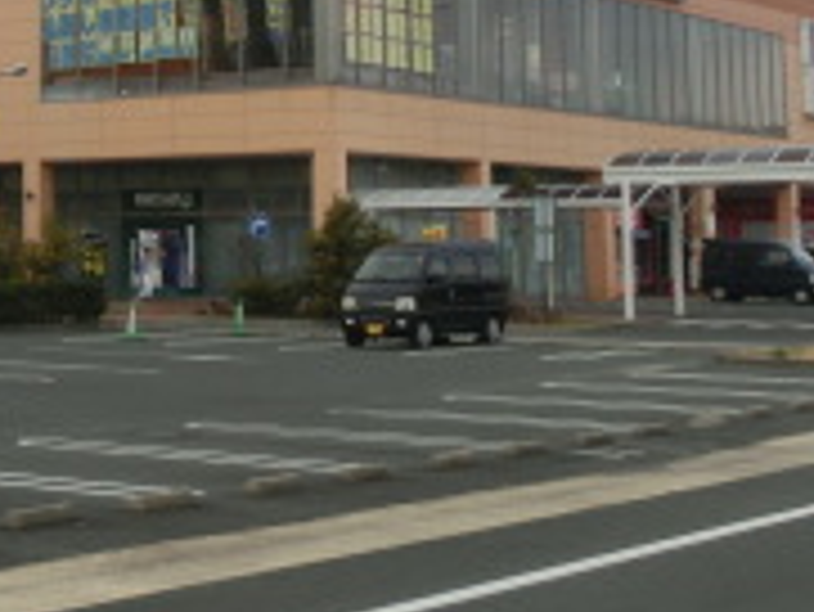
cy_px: -22
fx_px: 2000
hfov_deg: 21.6
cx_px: -117
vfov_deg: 16.9
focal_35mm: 85
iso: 80
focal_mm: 4.24
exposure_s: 1/640
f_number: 3
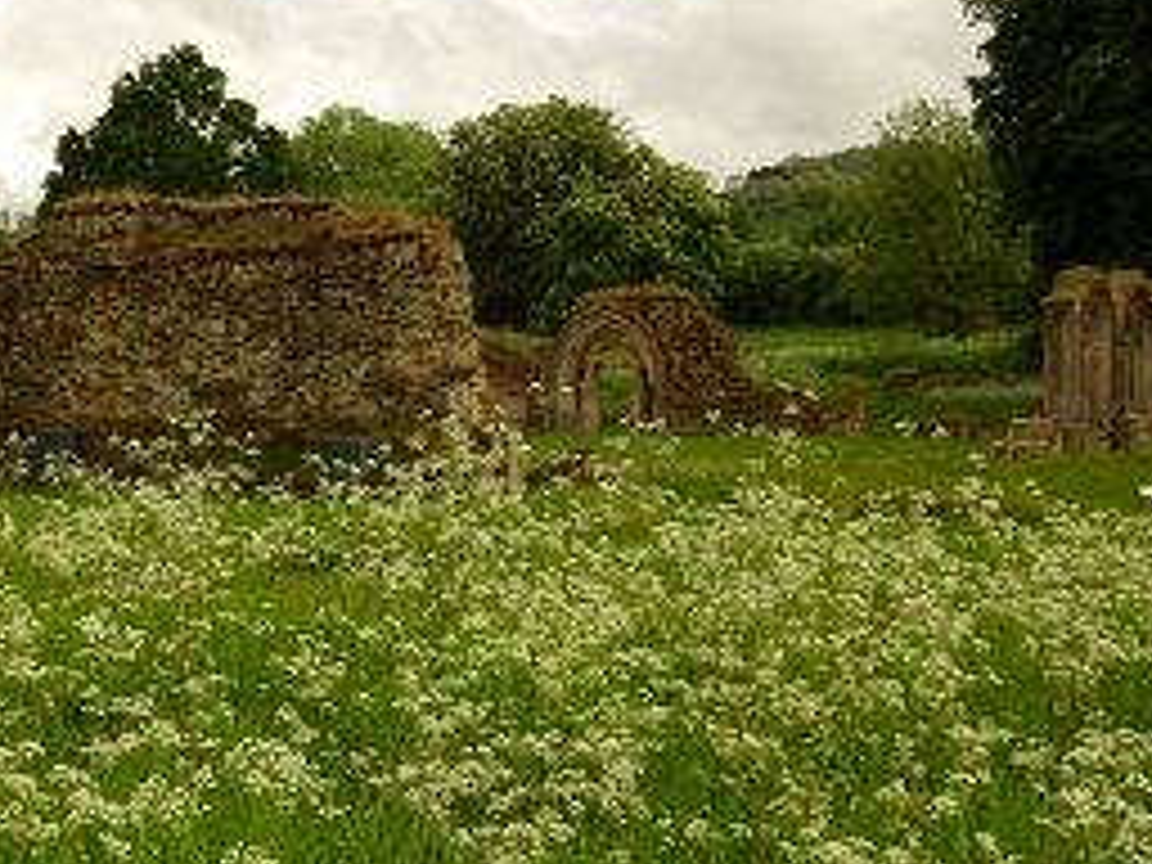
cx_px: 306
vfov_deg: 22.6
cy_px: 405
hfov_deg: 29.4
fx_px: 2163
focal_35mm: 65
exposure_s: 1/500
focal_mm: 6.37
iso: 80
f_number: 4
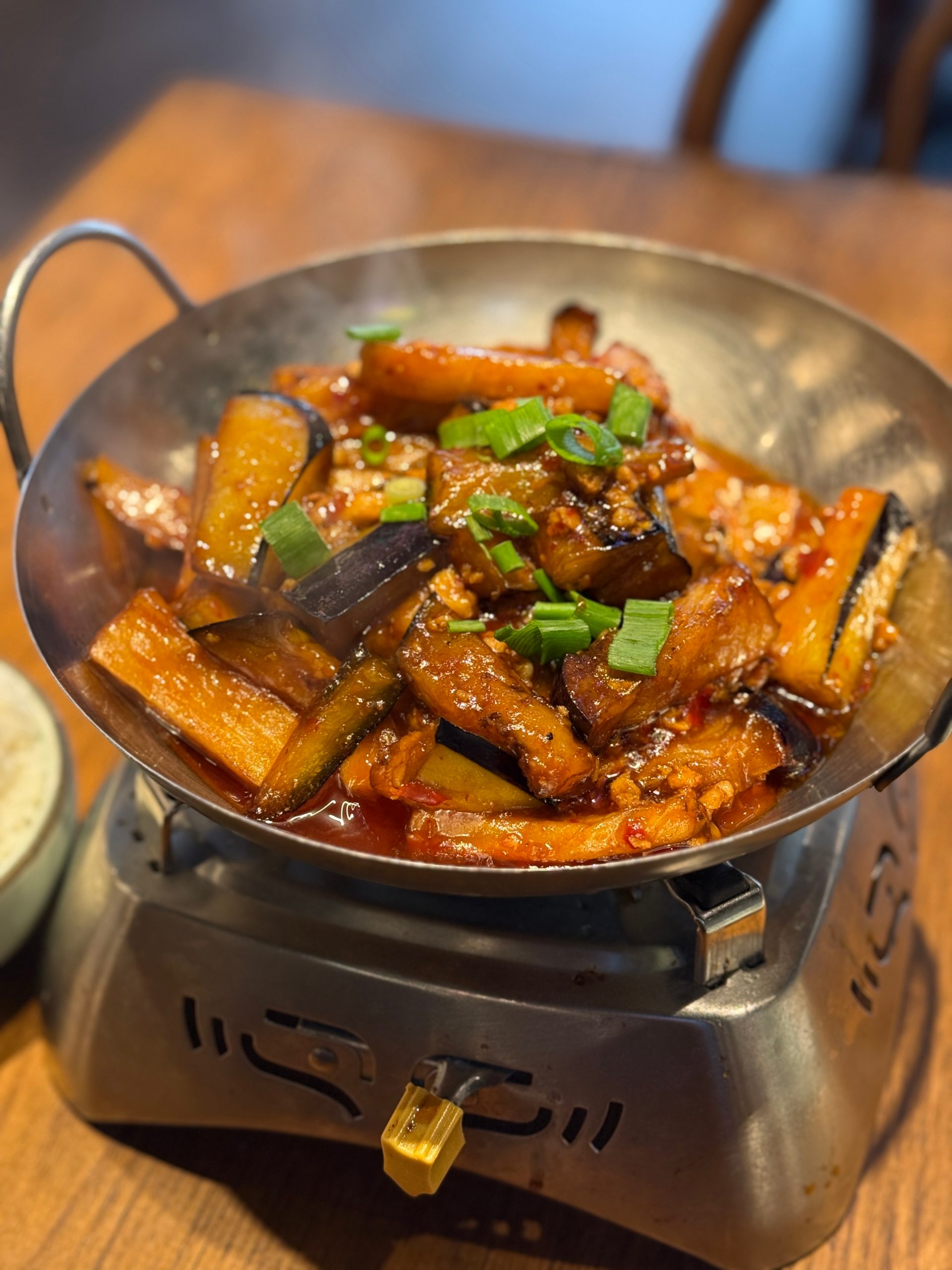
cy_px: 635
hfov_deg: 30.3
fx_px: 1760
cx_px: 476
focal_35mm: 48
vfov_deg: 39.7
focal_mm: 6.76
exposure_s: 1/50
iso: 160
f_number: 1.78
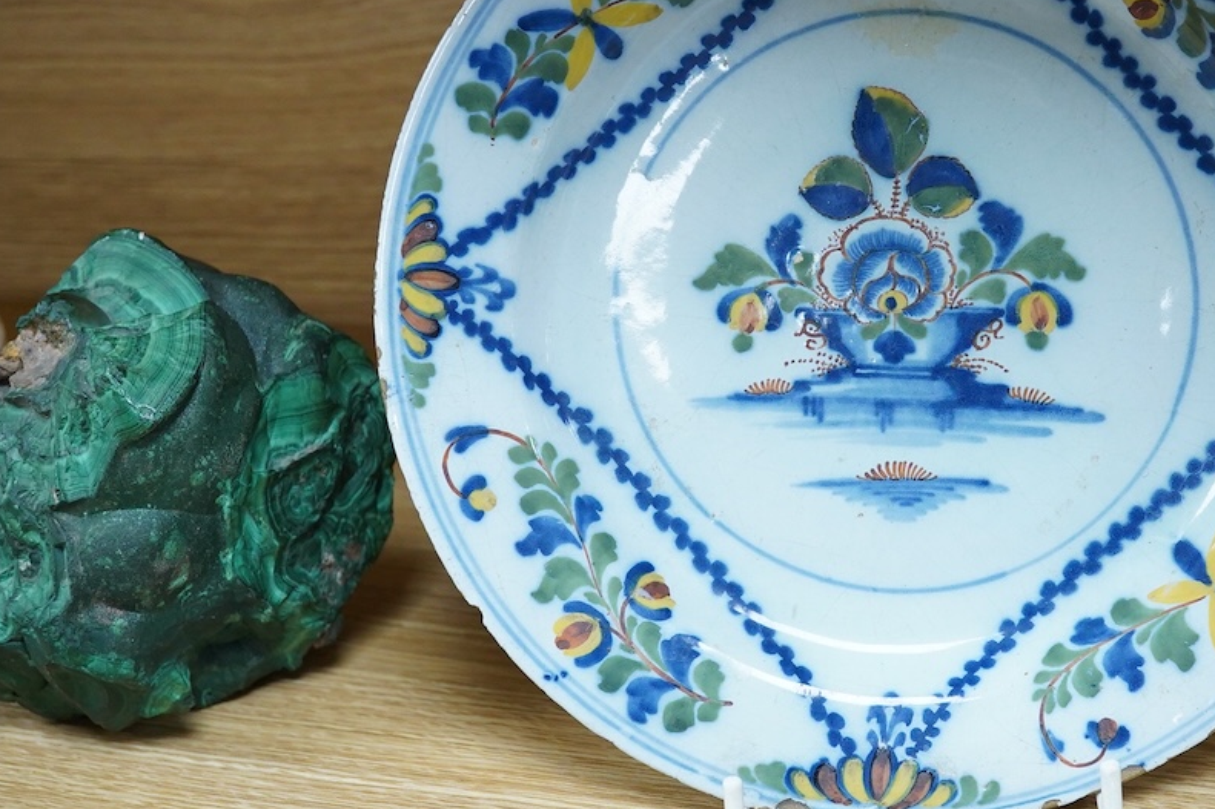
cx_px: 807
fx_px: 2159
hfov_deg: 31.2
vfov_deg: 21.2
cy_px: 325
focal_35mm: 64
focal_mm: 30
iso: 2500
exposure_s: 1/160
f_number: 8
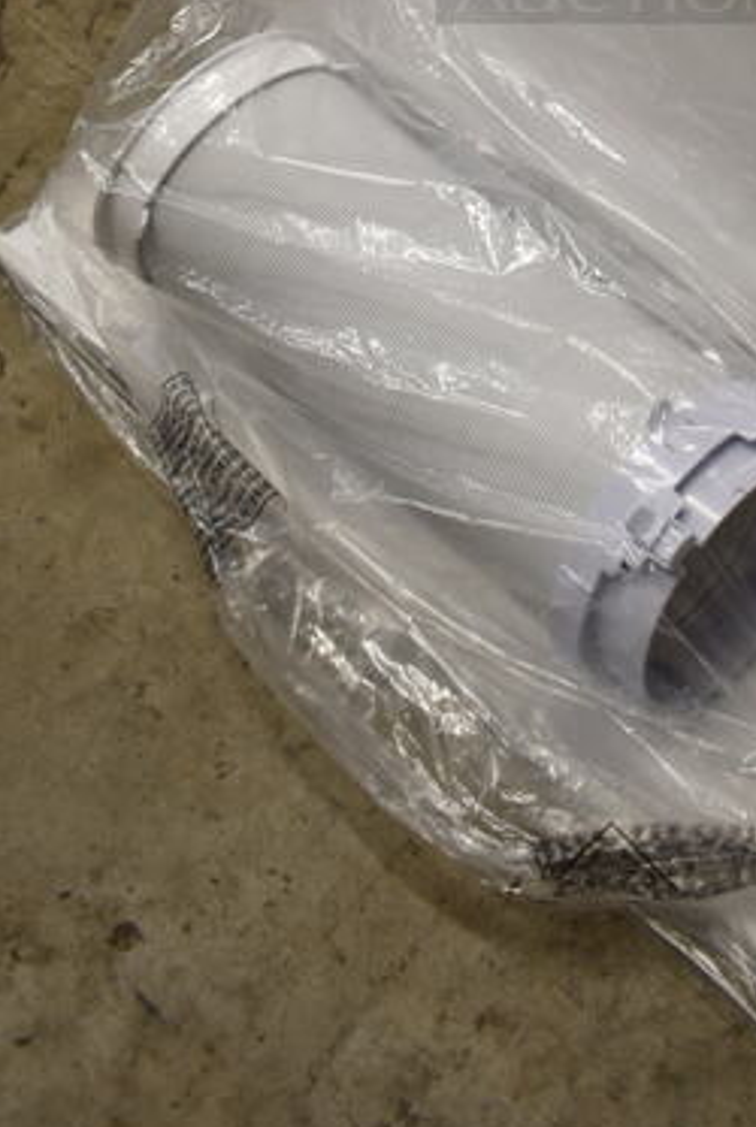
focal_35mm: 66
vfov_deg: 27.6
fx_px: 2071
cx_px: 774
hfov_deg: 20.0
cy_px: -134
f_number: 3.5
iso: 200
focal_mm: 18
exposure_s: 1/30
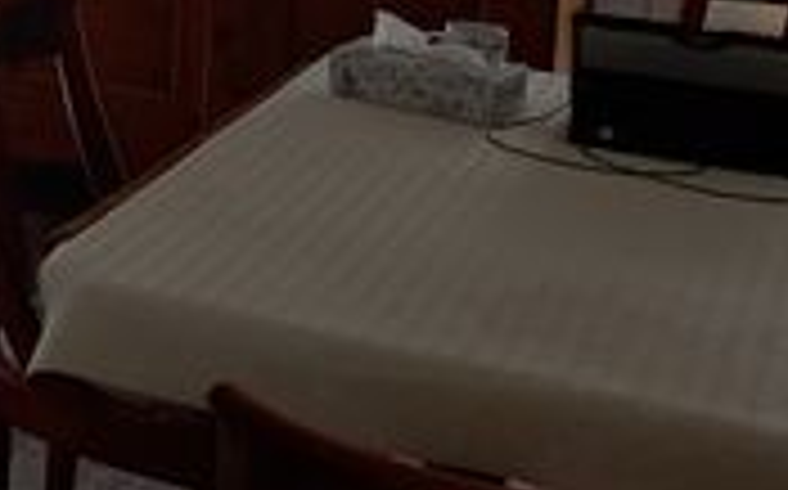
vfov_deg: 13.8
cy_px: -144
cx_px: -270
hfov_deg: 20.6
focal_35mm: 91
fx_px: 1952
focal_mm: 4.6
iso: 64
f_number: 2
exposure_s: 1/50
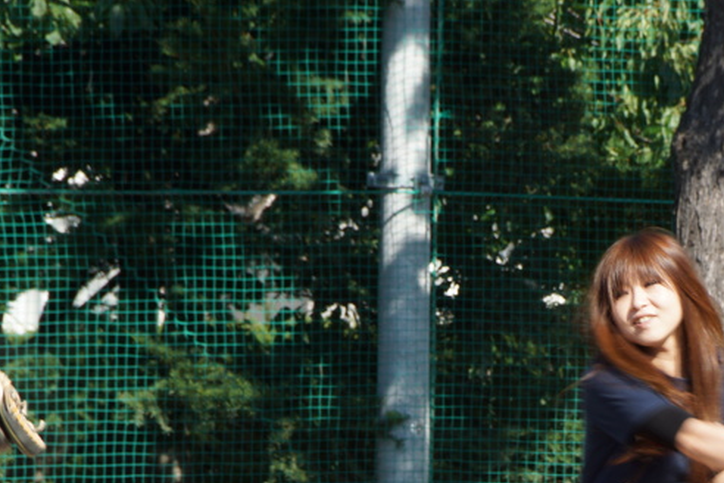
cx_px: 603
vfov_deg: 2.2
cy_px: 426
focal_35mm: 624
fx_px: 12548
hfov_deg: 3.3
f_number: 13
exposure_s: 1/50
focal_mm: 200
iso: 100
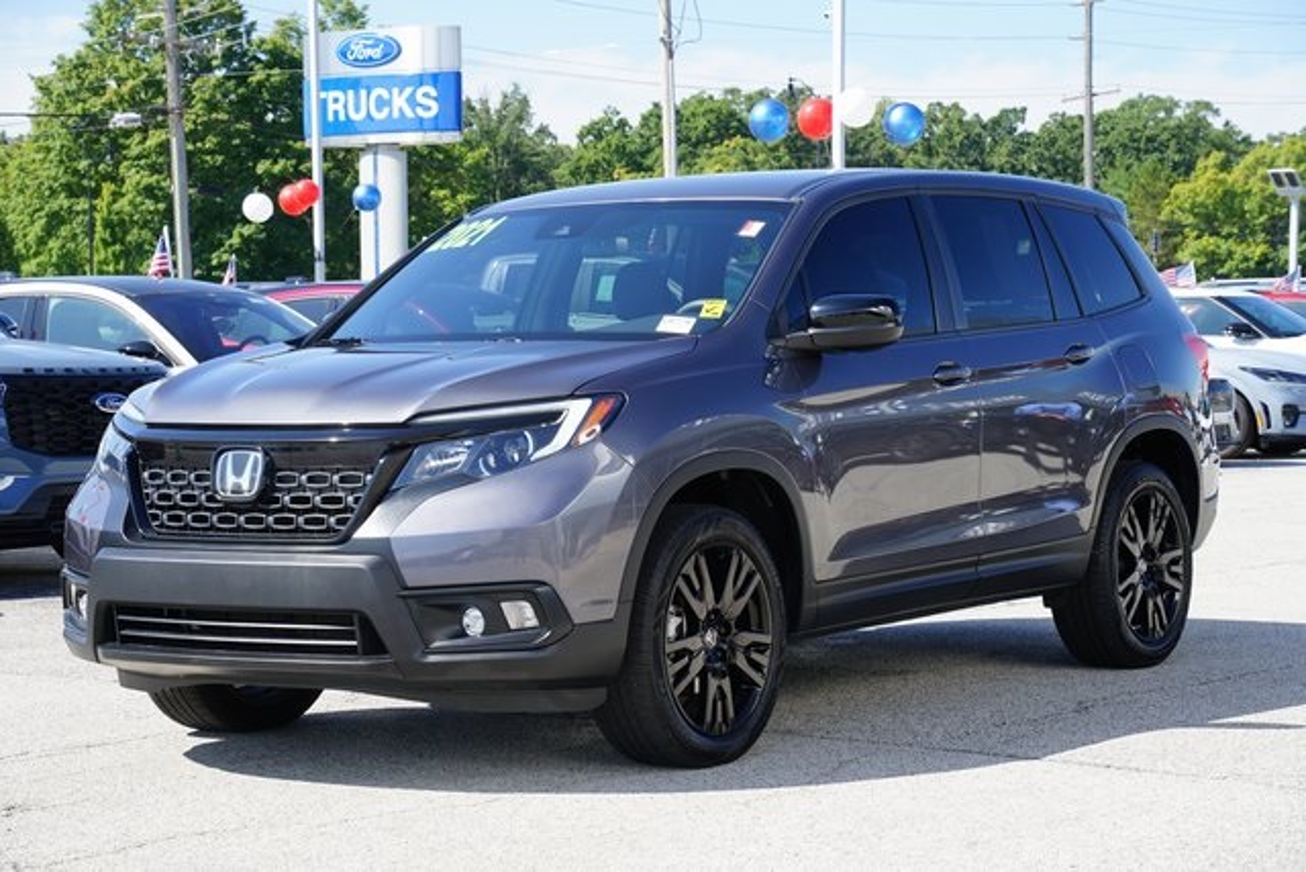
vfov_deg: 18.0
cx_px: 653
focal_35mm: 76
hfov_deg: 26.6
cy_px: 436
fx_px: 2758
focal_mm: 76
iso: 100
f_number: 9
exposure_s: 1/100
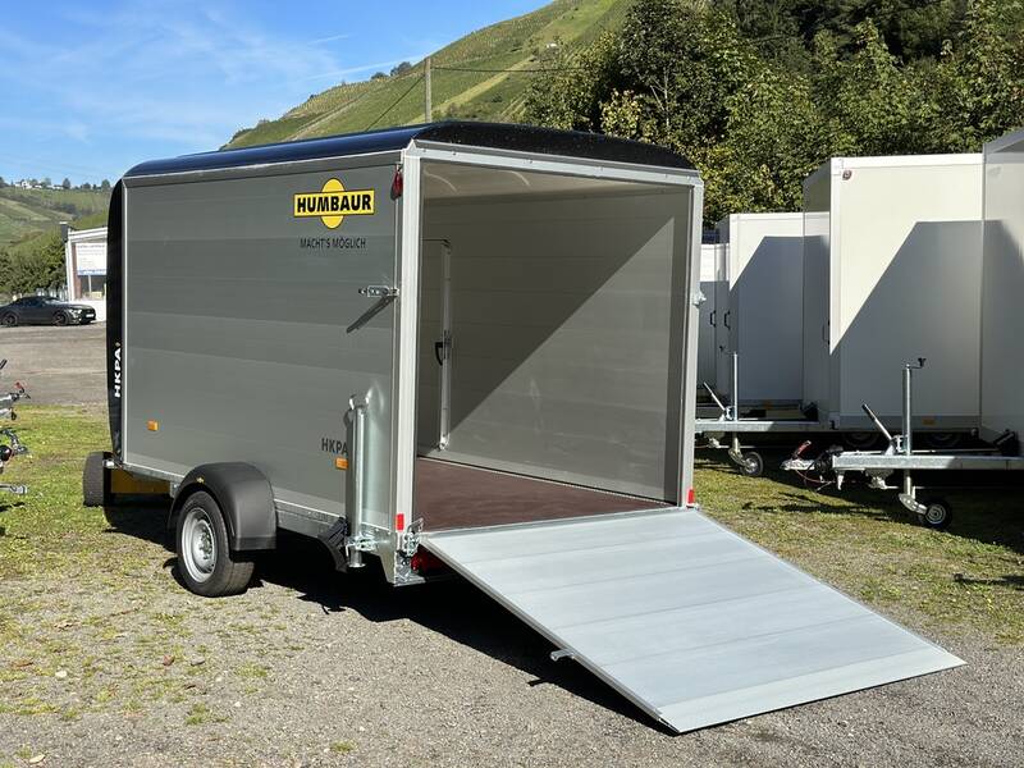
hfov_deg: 39.7
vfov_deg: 30.3
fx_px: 1420
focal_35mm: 48
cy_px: 384
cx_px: 512
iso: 100
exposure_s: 1/4367
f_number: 1.78
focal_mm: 6.86
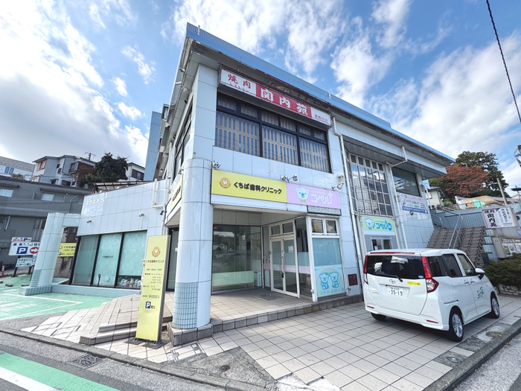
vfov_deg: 85.7
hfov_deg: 102.1
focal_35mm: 14
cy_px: 196
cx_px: 260
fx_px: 211
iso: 40
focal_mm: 2.22
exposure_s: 1/675
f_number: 2.2
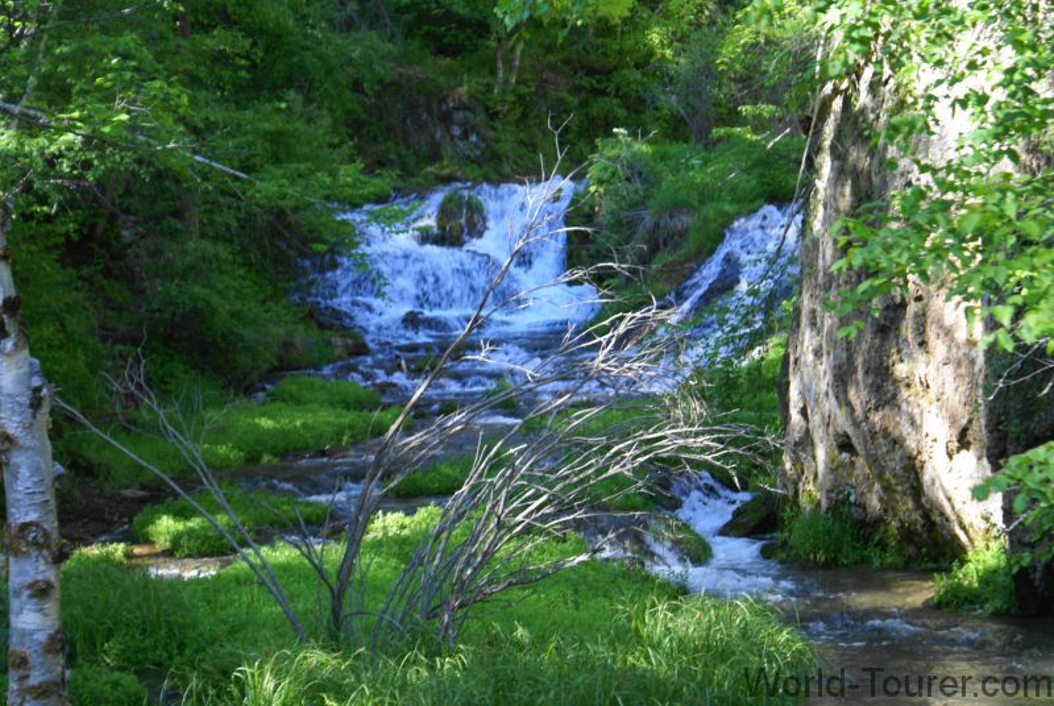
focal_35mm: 105
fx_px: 3079
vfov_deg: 13.1
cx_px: 527
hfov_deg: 19.4
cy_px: 353
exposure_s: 1/60
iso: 400
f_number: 5.6
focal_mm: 70
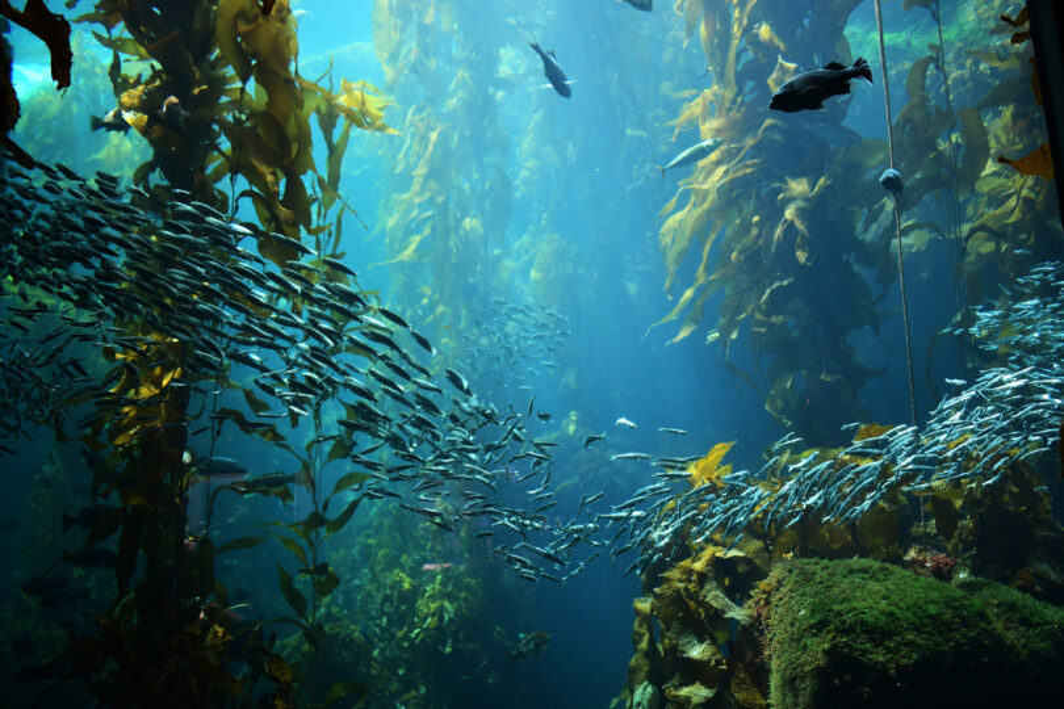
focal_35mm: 30
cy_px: 354
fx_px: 887
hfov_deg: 61.9
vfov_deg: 43.6
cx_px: 532
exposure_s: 1/250
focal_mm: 20
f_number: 3.8
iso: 720
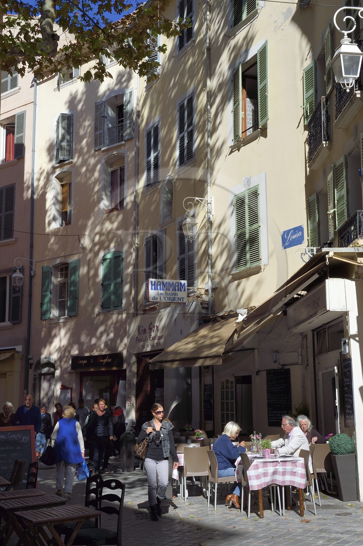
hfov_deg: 27.0
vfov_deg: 39.6
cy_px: 273
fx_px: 757
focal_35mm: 50
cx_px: 182
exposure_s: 1/160
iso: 200
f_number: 18
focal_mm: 50
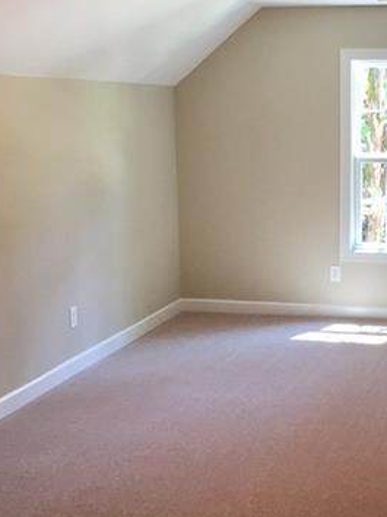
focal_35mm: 63
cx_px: 355
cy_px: 267
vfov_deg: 30.7
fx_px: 940
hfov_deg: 22.6
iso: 80
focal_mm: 4.15
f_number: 2.2
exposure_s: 1/30
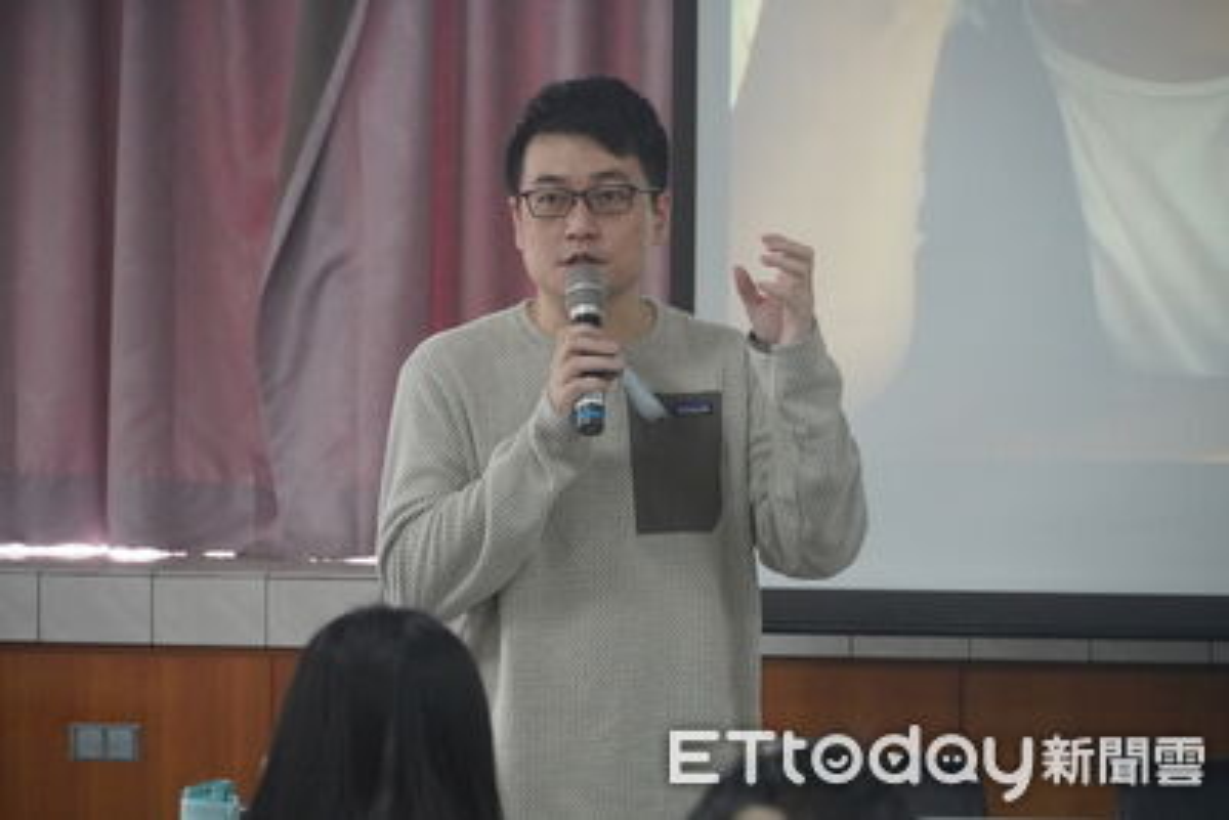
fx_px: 5942
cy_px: 410
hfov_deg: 11.8
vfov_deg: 7.9
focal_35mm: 174
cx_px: 614
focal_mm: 116
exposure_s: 1/200
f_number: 5.6
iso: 6400
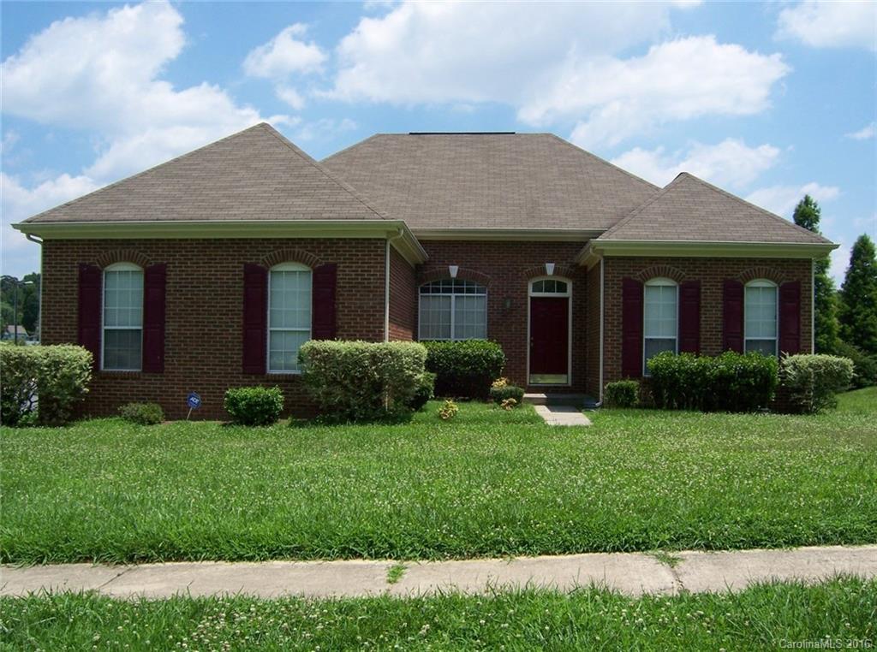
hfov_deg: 51.5
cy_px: 326
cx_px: 438
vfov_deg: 39.5
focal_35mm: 36
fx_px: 910
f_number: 4.5
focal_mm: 6
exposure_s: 1/640
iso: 80
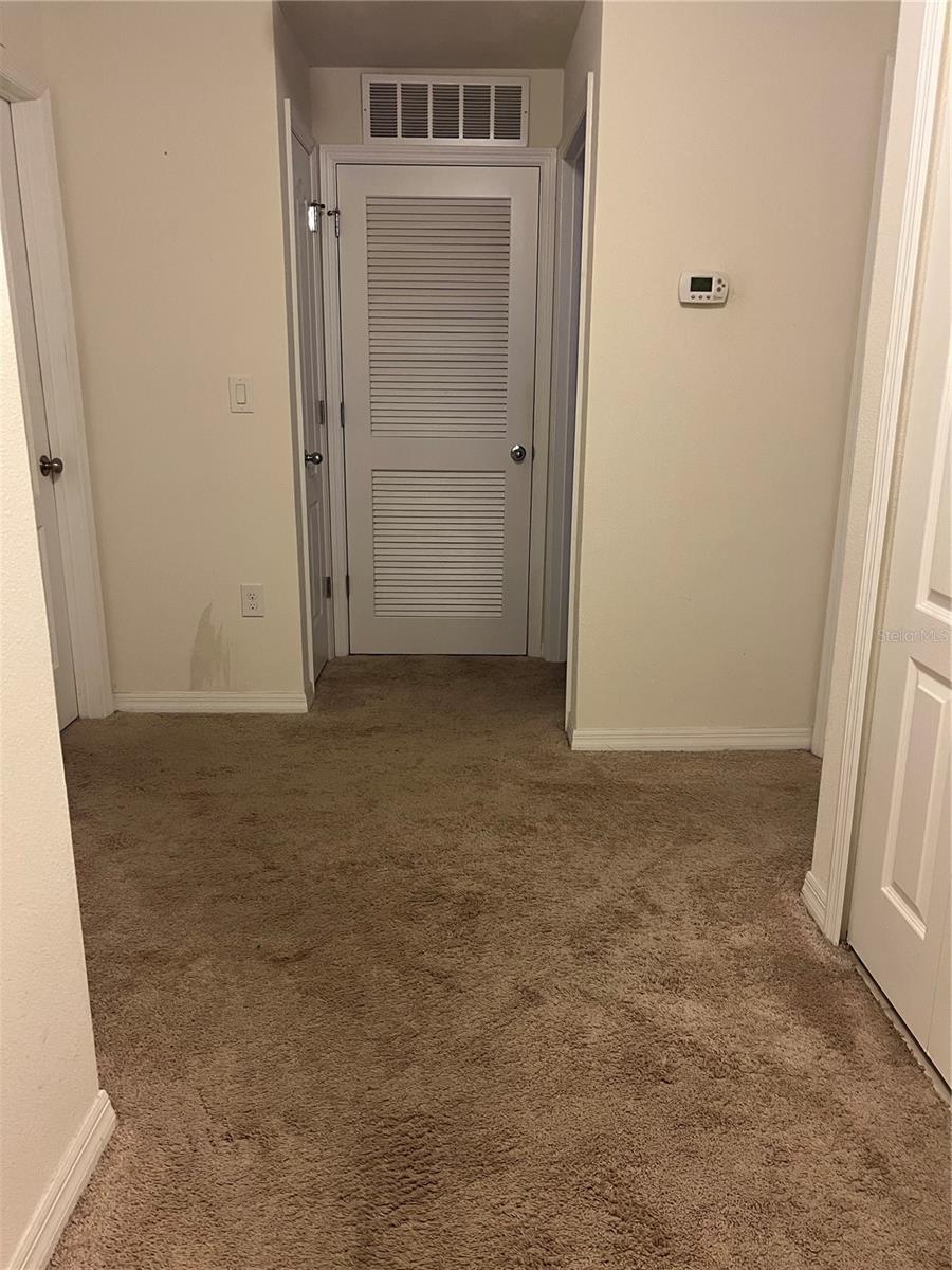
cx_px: 476
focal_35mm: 26
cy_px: 635
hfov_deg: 53.1
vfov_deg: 67.3
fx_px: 953
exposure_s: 1/60
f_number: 1.5
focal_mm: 5.7
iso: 400
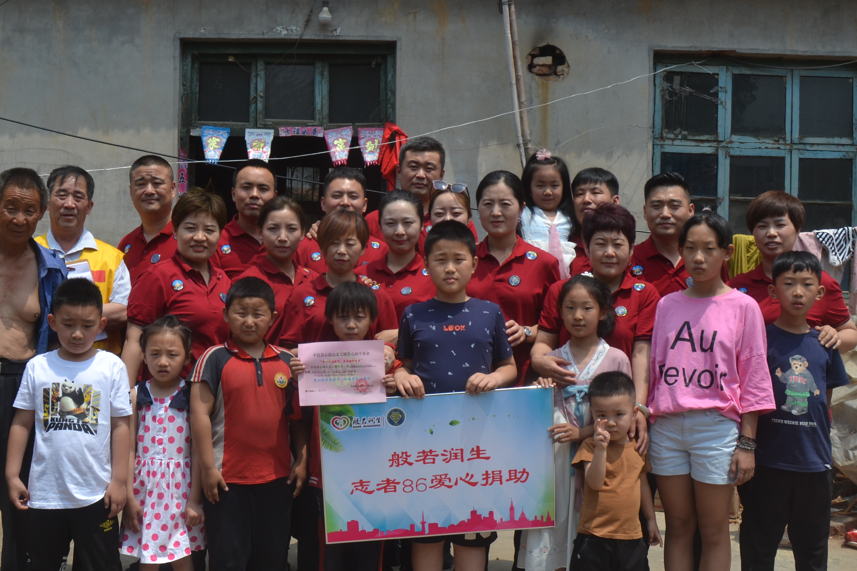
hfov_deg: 47.2
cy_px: 253
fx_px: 976
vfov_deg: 32.6
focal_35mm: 41
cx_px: 356
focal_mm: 18
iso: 100
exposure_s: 1/250
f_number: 8
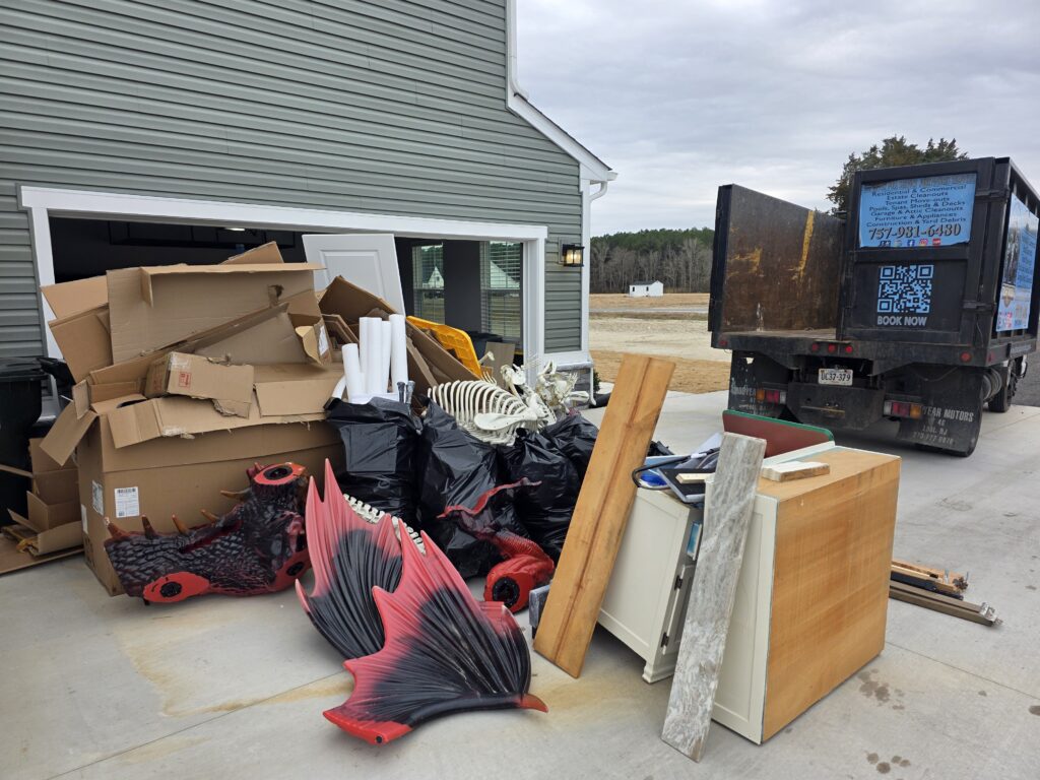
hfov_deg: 73.9
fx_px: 691
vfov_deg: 58.9
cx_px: 520
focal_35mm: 23
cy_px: 390
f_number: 1.7
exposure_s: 1/359
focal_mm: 6.3
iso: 32
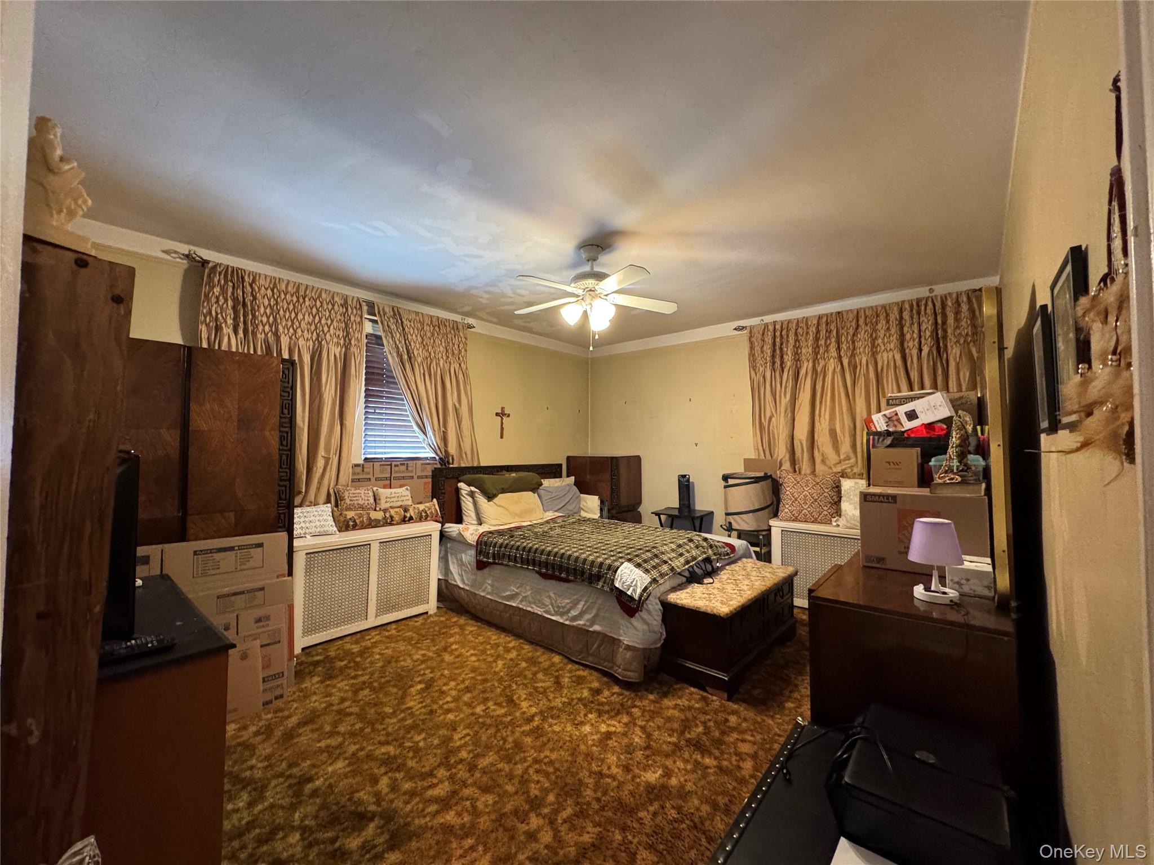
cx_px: 577
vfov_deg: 85.7
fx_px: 467
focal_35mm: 14
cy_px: 432
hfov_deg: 102.1
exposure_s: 1/60
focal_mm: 2.22
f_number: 2.2
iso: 640
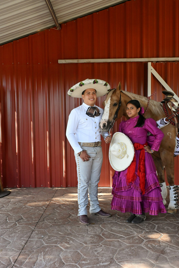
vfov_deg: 54.4
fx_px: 261
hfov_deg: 37.9
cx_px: 90
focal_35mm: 35
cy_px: 134
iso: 3200
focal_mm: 35
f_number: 8
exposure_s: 1/640
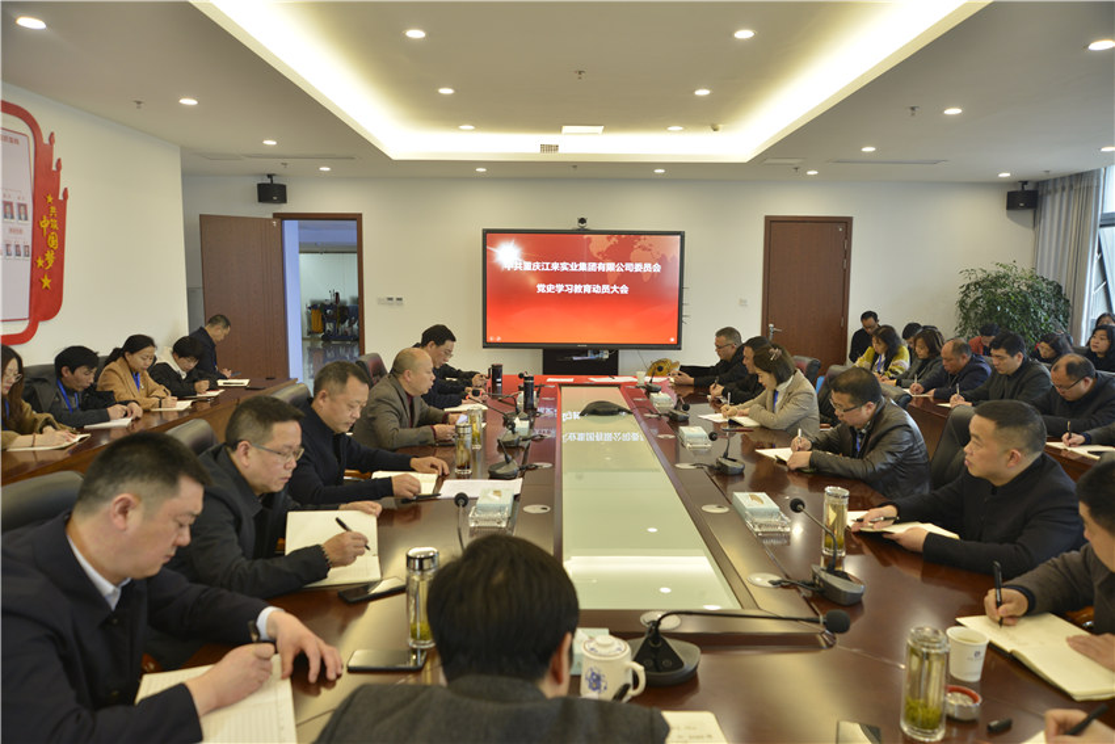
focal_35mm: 24
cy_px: 372
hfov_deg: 73.7
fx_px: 743
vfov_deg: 53.2
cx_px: 558
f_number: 4
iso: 500
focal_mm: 24
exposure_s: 1/60
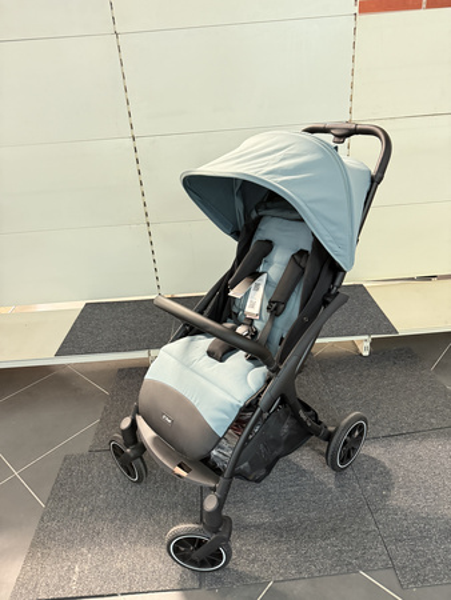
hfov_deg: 56.9
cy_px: 300
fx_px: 417
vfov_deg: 71.6
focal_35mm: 24
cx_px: 226
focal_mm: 6.76
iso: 1000
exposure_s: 1/33
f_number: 1.78
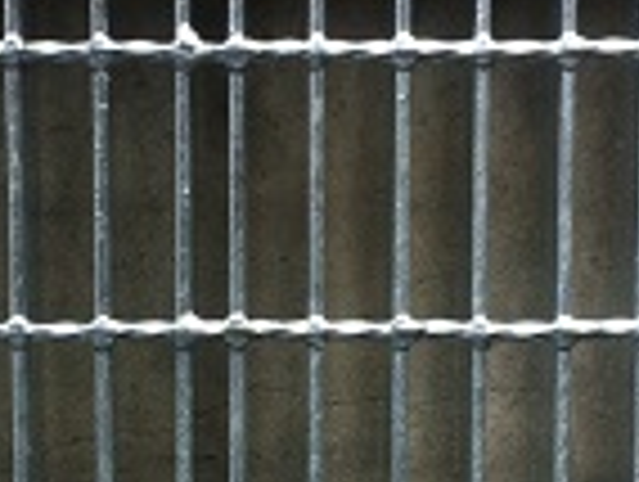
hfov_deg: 15.6
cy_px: 432
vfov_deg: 11.7
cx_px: 302
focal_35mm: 126
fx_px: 2330
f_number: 2.8
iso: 100
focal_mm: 3.85
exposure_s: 1/60
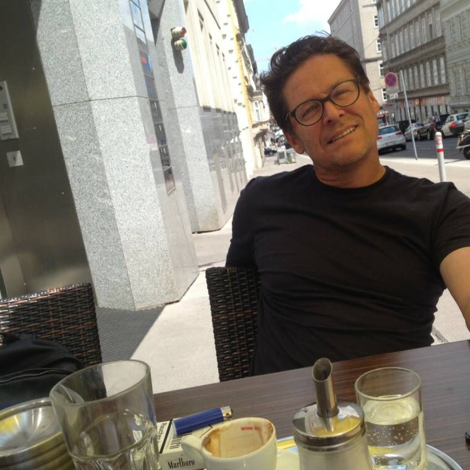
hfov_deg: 39.5
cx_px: 317
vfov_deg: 40.0
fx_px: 645
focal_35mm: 42
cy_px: 233
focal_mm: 4.28
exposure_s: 1/824
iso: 50
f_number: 2.4
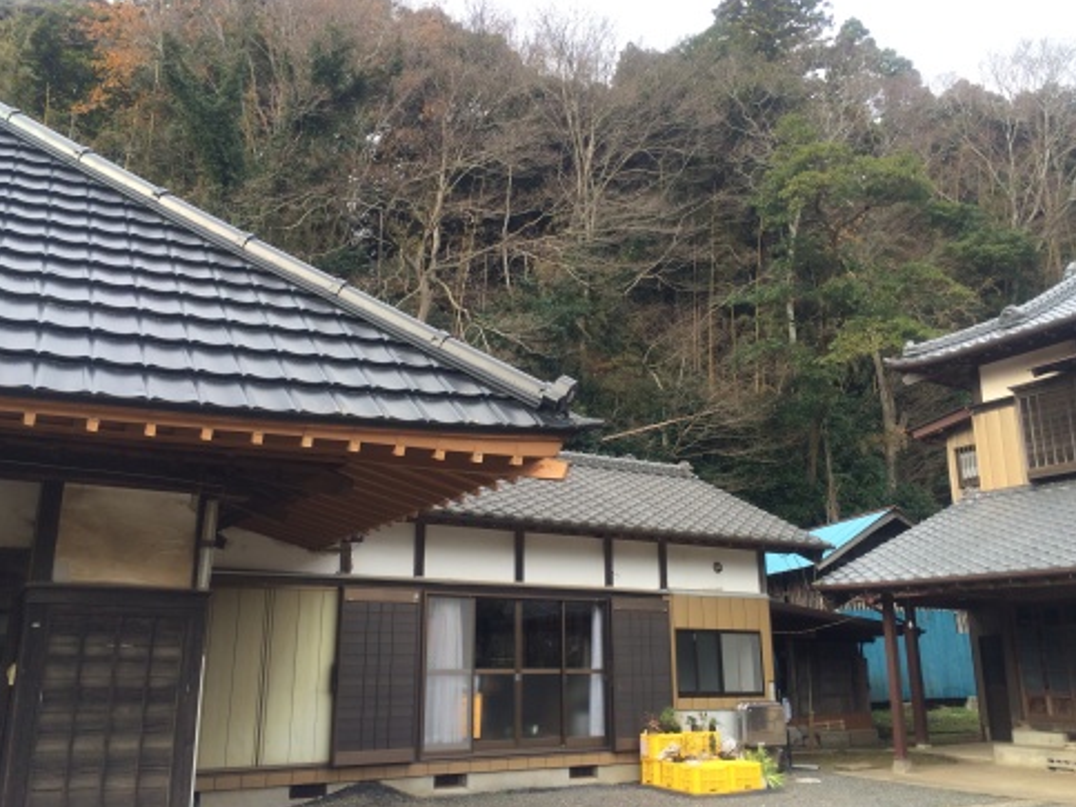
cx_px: 538
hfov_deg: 58.4
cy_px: 410
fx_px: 964
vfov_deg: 45.4
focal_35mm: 31
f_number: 2.2
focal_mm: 4.12
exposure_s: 1/255
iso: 32
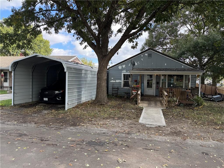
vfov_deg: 56.8
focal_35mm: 24
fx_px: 155
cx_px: 112
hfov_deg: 71.6
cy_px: 84
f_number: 1.78
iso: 80
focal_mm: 6.76
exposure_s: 1/522
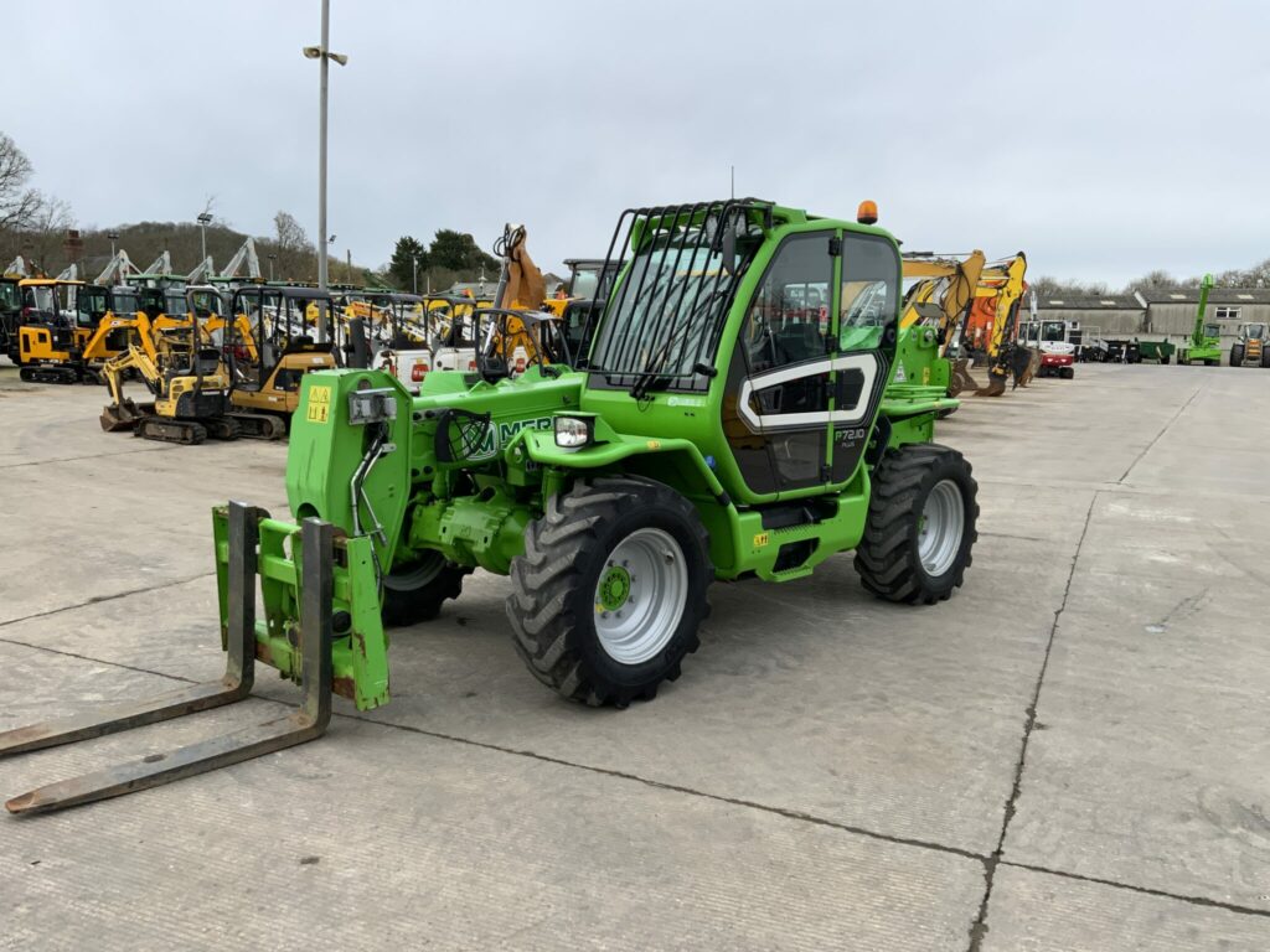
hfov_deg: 61.7
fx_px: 1064
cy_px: 476
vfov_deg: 48.2
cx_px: 635
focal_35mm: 29
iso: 16
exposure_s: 1/816
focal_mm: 3
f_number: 1.8
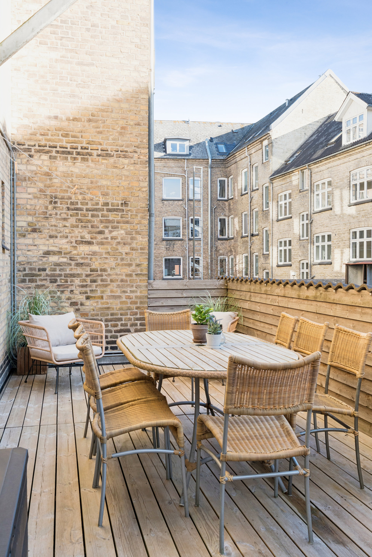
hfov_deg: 43.6
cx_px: 186
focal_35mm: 30
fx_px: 465
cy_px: 278
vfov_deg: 61.9
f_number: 10
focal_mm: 30
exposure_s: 1/125
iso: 800
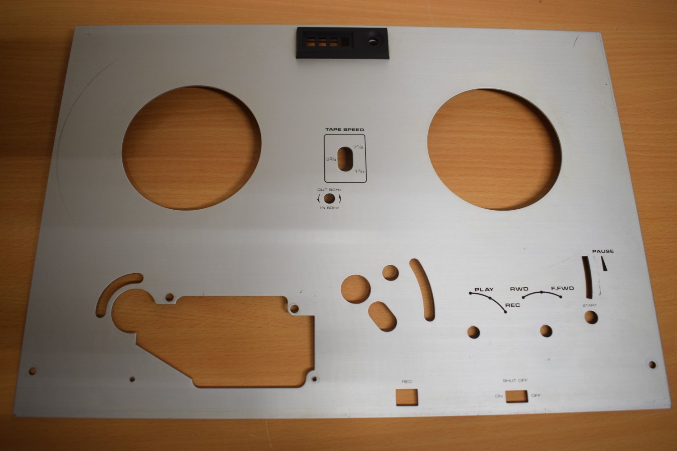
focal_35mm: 32
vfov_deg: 41.7
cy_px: 226
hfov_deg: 59.5
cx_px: 338
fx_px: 592
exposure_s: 1/125
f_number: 4.5
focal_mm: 21
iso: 800
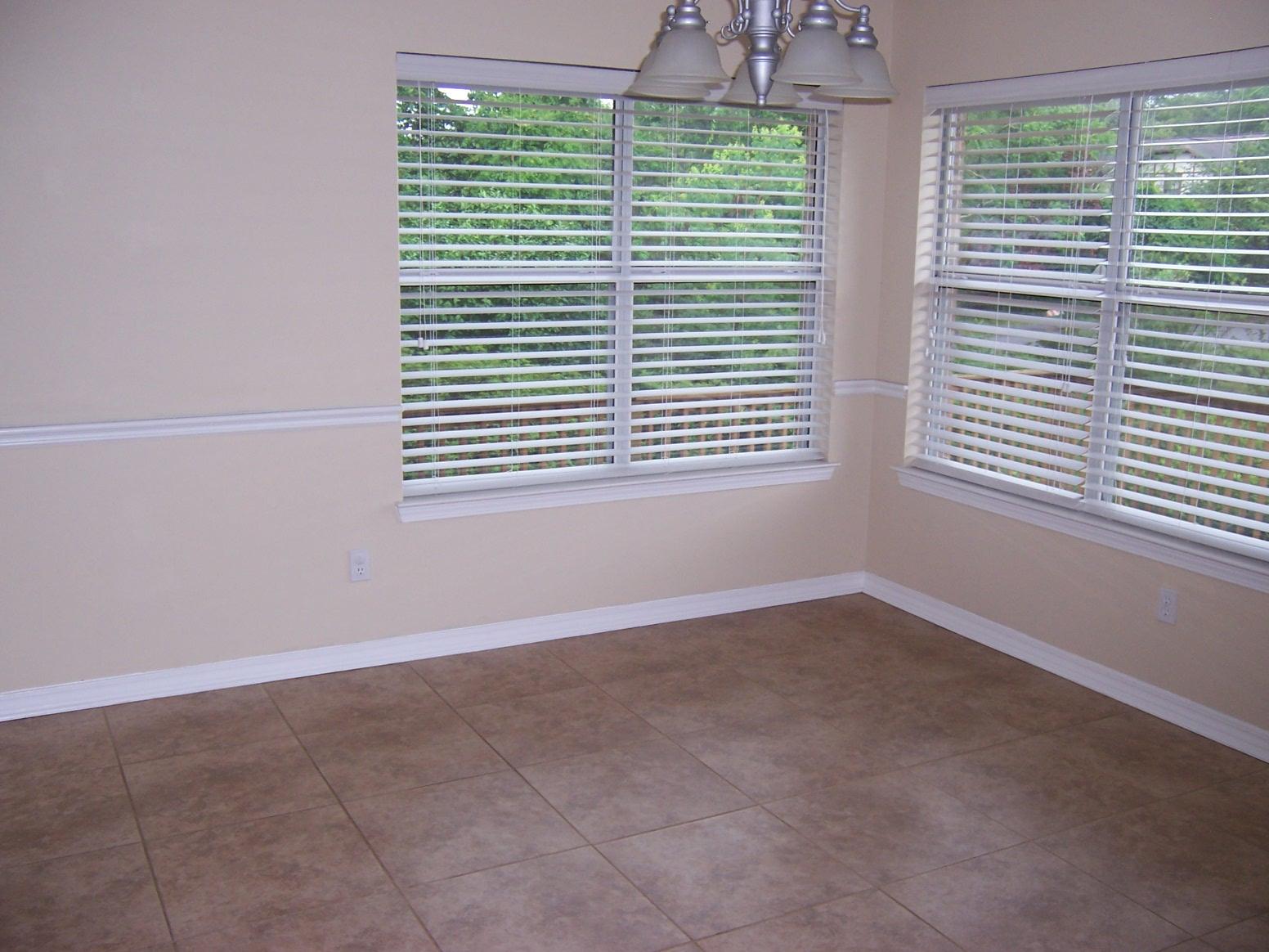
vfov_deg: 42.9
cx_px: 634
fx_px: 1210
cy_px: 476
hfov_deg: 55.4
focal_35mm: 33
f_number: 2.8
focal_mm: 5.5
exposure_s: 1/60
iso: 80
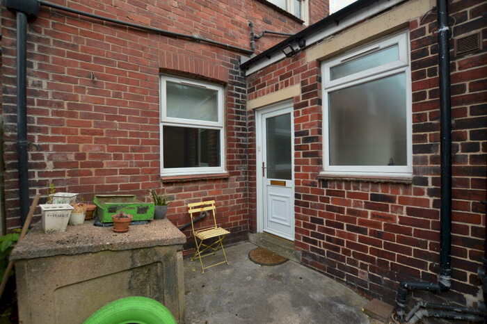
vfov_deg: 77.3
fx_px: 203
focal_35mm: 15
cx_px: 244
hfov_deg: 100.4
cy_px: 162
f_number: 5
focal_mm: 10
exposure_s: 1/160
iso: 100
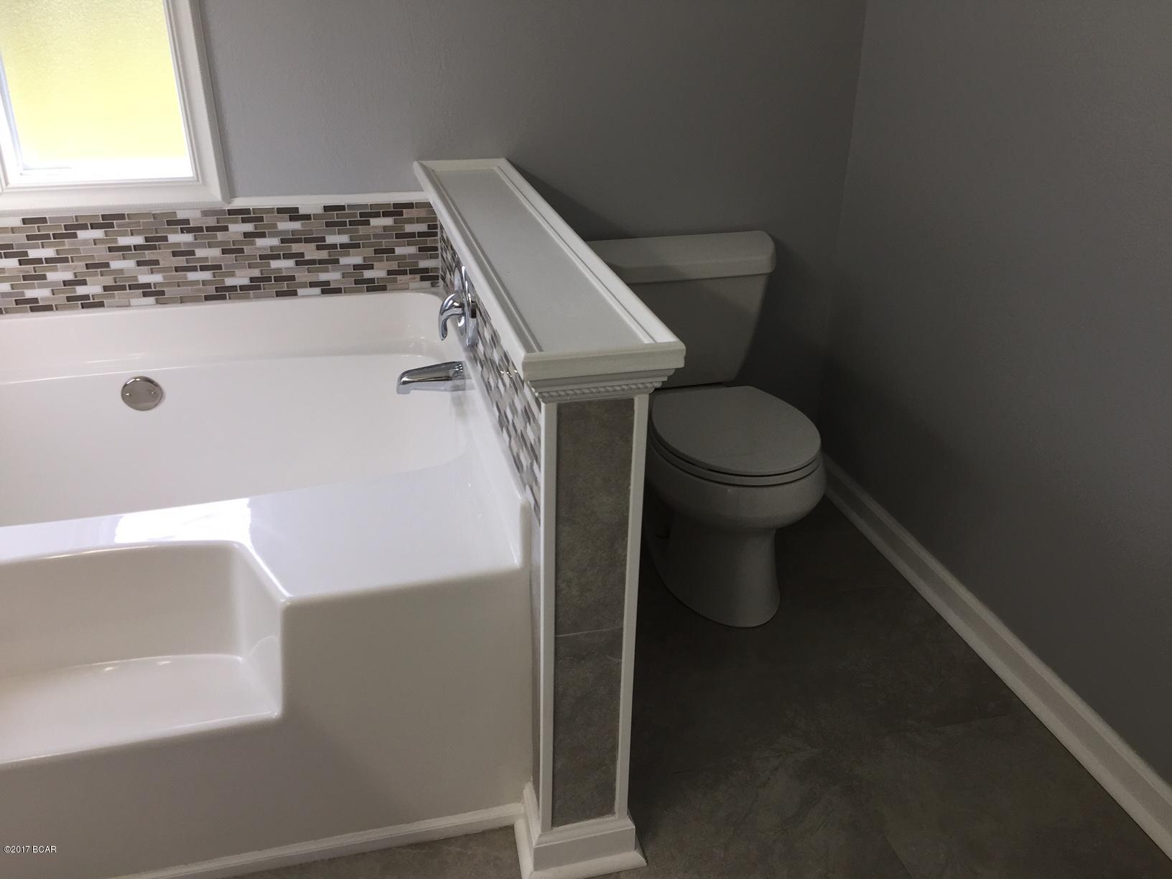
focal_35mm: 29
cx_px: 586
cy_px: 440
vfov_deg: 48.2
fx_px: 982
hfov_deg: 61.7
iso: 40
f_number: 2.2
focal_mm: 4.15
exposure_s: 1/60
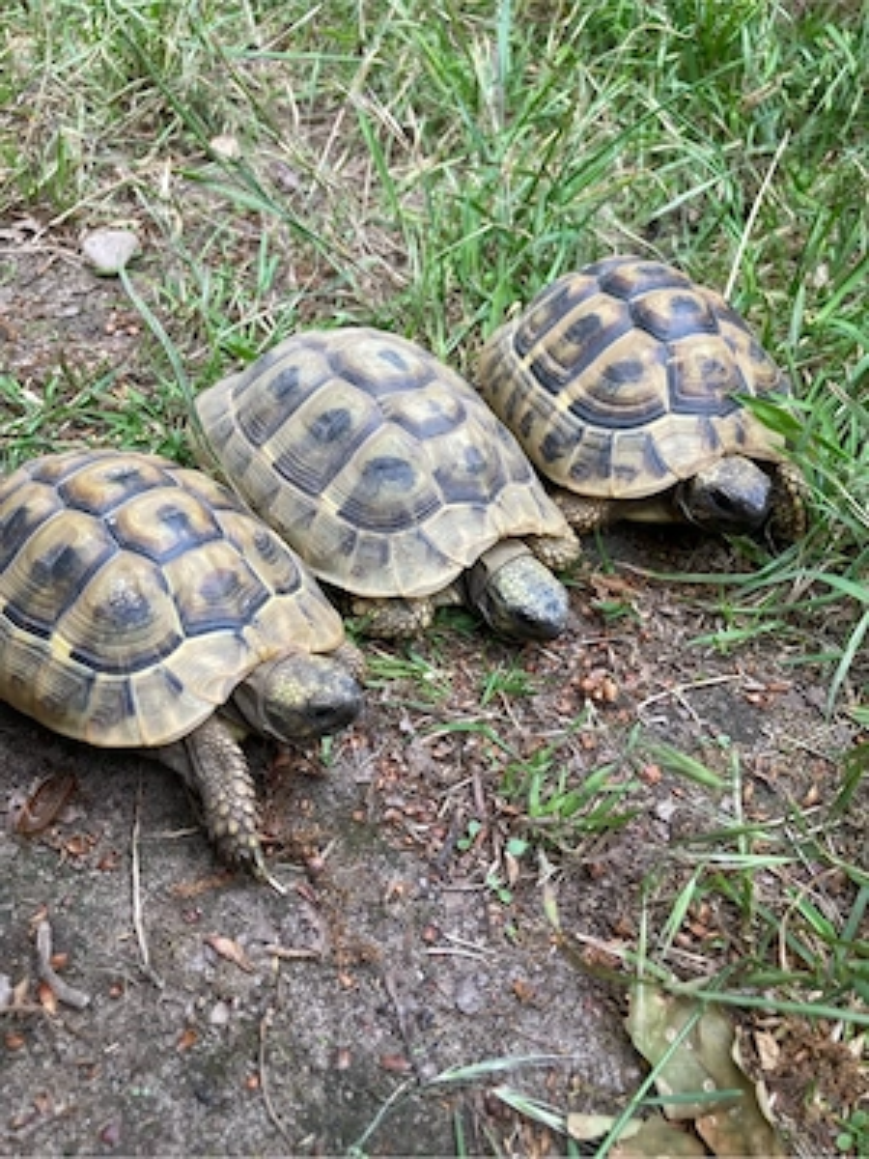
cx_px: 434
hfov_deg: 49.7
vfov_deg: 63.4
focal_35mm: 28
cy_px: 580
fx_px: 937
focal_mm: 3.99
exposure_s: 1/121
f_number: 1.8
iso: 25
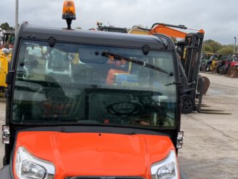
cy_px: 145
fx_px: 371
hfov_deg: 35.5
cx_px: 129
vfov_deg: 26.5
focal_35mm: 54
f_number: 1.8
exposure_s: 1/442
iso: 16
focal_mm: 3
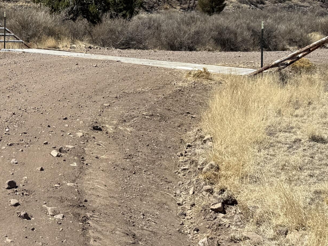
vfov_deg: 23.9
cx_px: -25
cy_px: 9
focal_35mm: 59
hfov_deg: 29.7
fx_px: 559
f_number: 1.78
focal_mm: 6.76
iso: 80
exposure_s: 1/4975
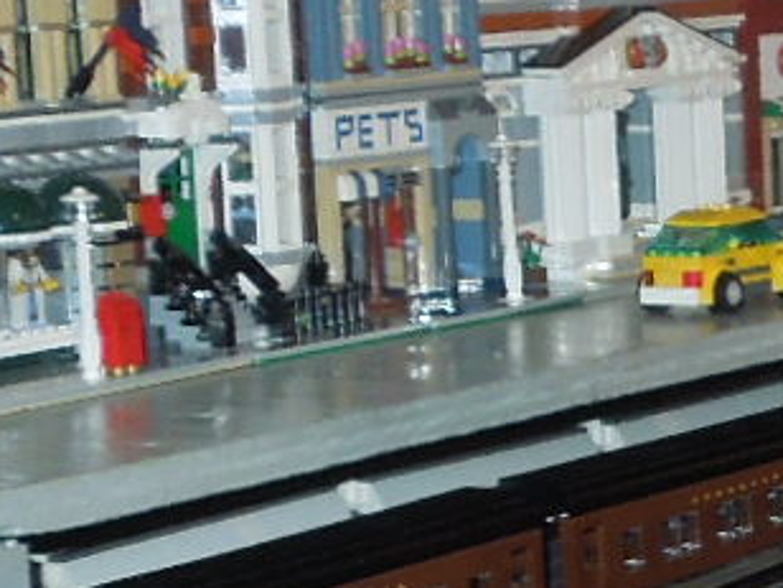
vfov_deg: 8.9
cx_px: 1197
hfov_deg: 11.4
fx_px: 3755
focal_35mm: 166
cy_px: 583
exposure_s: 1/30
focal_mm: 4.5
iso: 200
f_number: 3.3
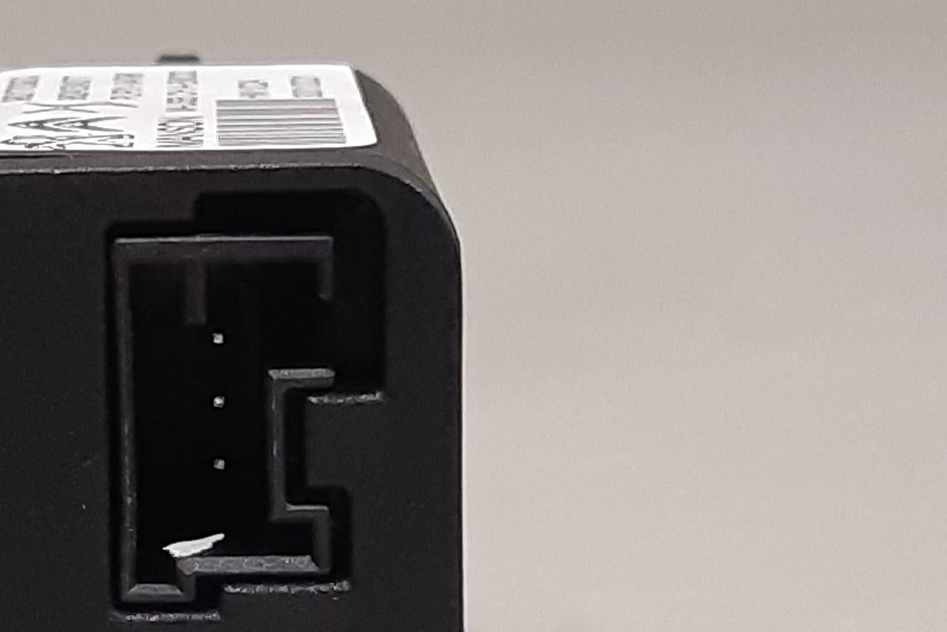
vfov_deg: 28.3
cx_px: 183
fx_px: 1237
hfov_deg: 40.1
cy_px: 461
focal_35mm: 47
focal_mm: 3.93
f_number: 1.7
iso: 125
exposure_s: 1/50
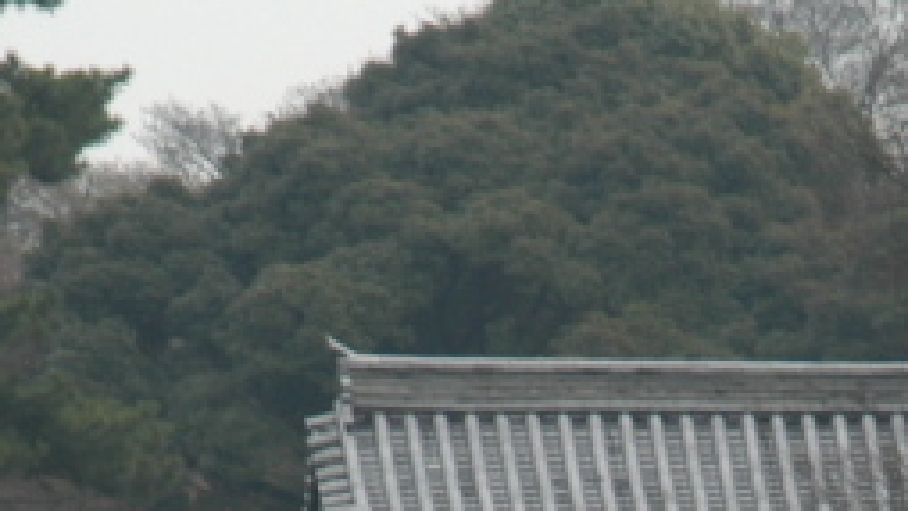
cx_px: 769
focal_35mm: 537
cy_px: 1081
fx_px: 12934
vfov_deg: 2.3
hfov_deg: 4.0
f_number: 6.3
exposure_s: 1/160
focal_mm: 85
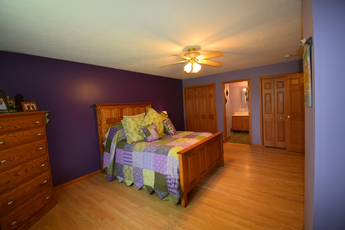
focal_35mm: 15
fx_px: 144
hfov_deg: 100.4
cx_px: 172
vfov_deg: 77.3
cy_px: 115
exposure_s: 1/80
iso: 800
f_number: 4.5
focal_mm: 10
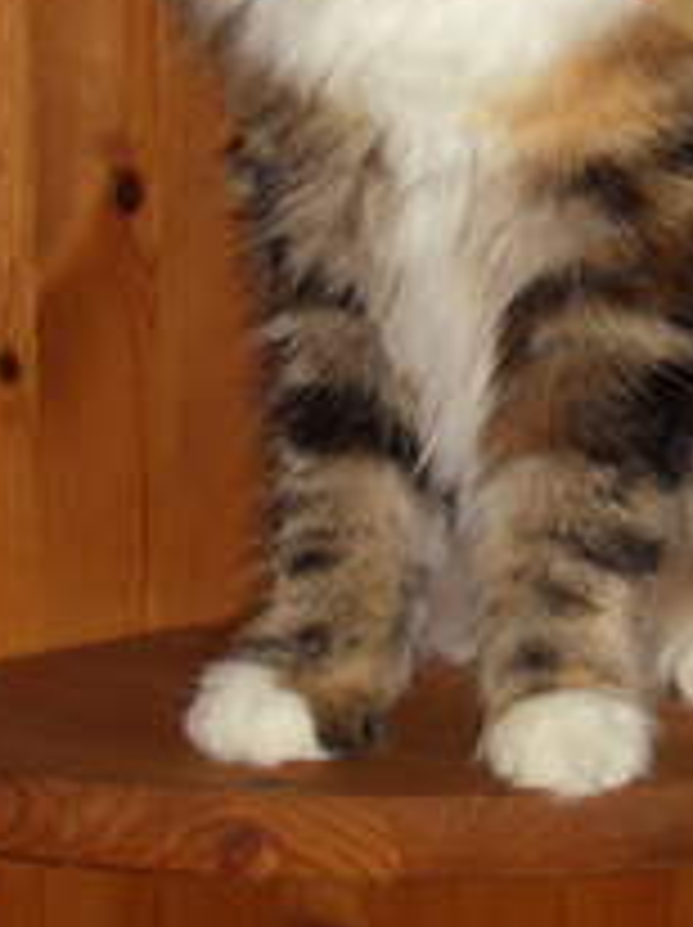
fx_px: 2033
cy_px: 187
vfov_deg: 25.3
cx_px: 612
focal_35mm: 76
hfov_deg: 19.0
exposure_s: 1/45
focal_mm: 6.6
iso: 100
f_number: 3.5
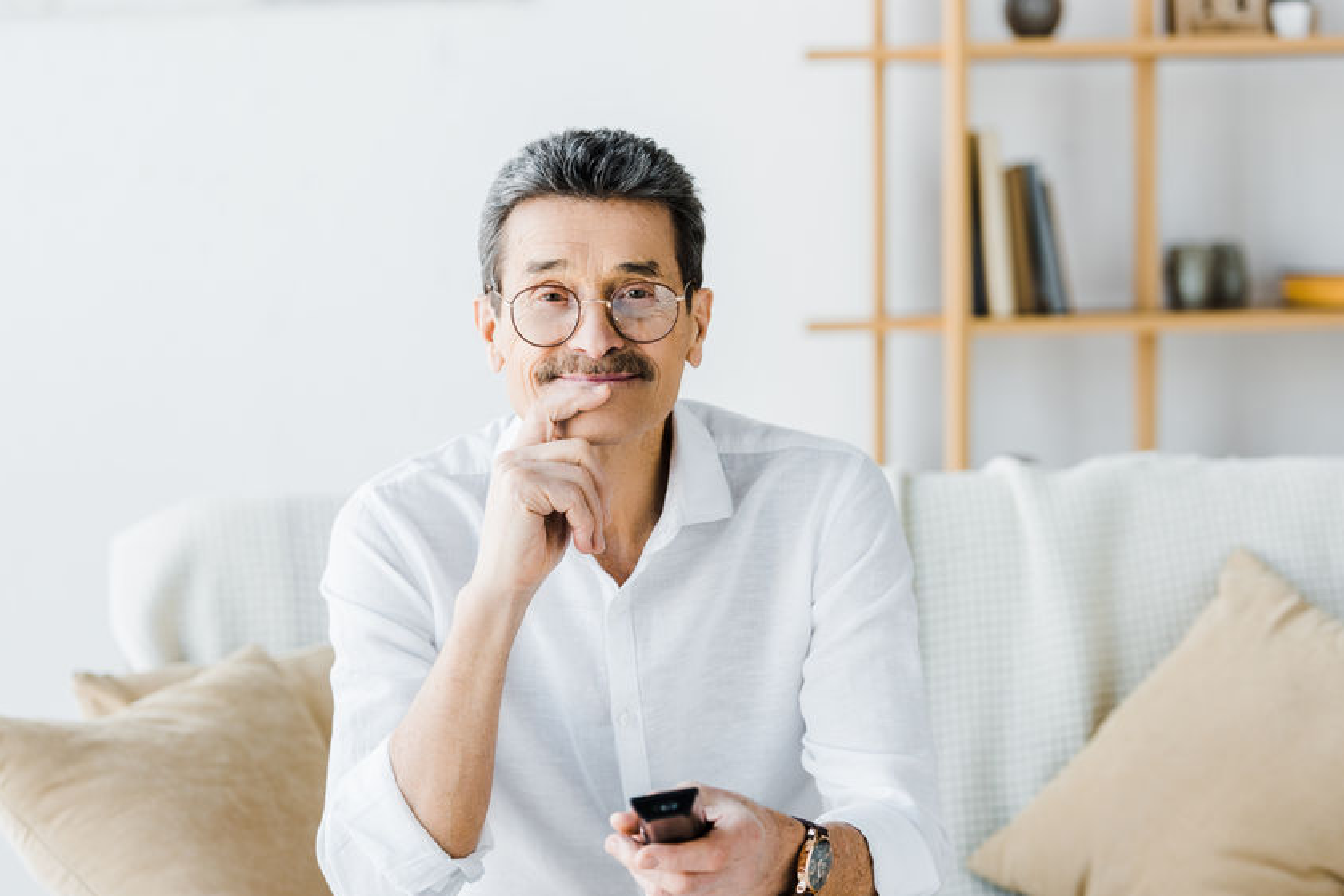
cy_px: 450
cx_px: 676
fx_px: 4517
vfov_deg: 11.3
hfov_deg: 16.9
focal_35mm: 121
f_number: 3.5
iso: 320
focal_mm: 120
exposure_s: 1/160
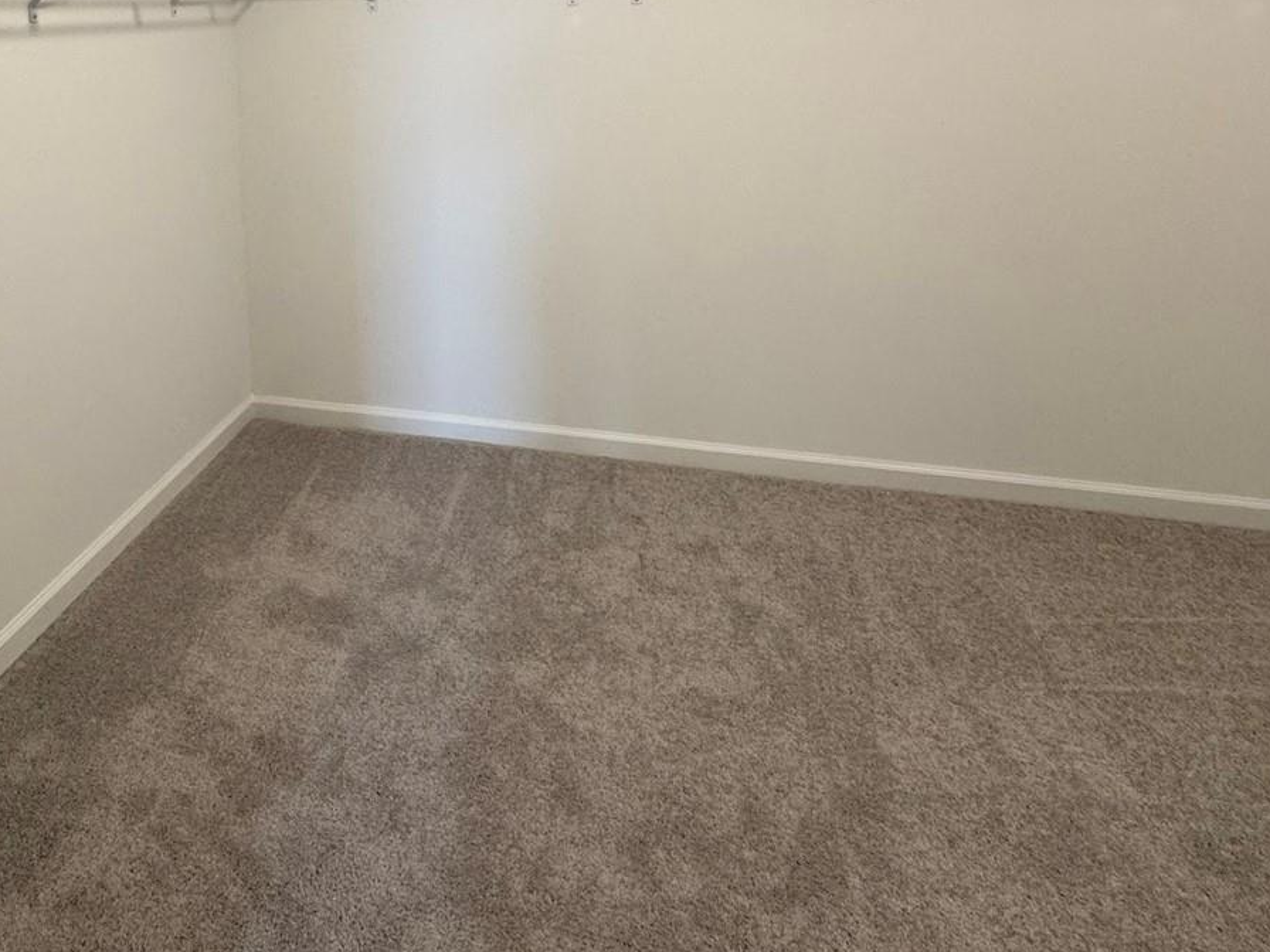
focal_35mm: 25
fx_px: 917
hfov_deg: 66.6
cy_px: 163
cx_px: 378
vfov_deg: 50.8
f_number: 2.2
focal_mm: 2.22
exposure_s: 1/120
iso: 250
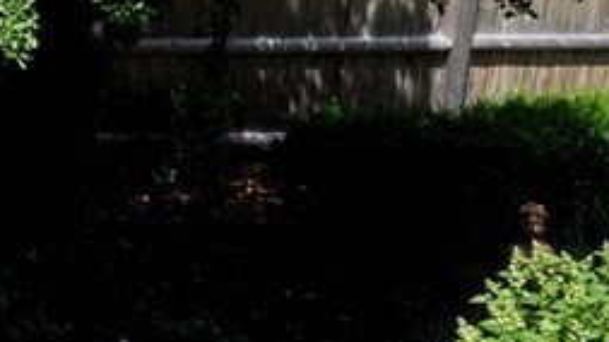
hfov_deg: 9.3
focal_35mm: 222
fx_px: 3585
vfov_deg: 5.5
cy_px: 311
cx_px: -484
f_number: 8
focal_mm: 35
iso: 500
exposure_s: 1/1000
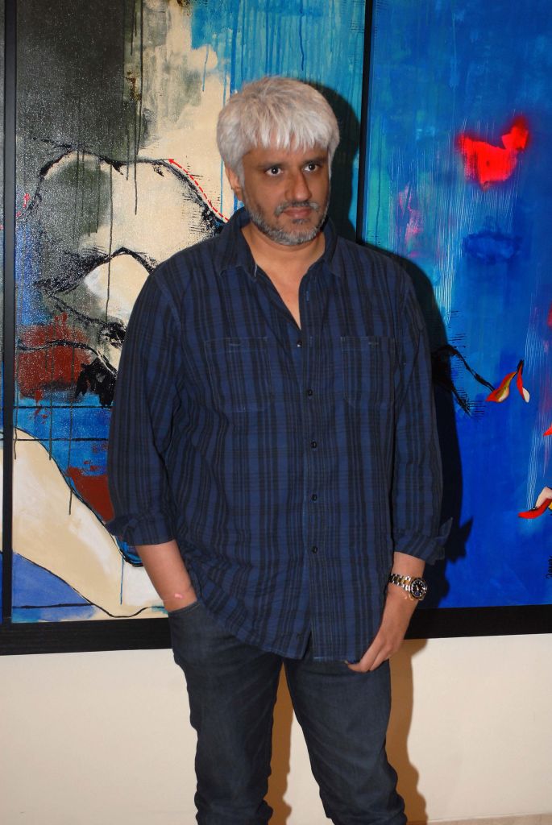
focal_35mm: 60
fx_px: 1377
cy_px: 412
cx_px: 276
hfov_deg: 22.7
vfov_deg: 33.4
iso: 400
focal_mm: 40
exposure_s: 1/125
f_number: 6.3
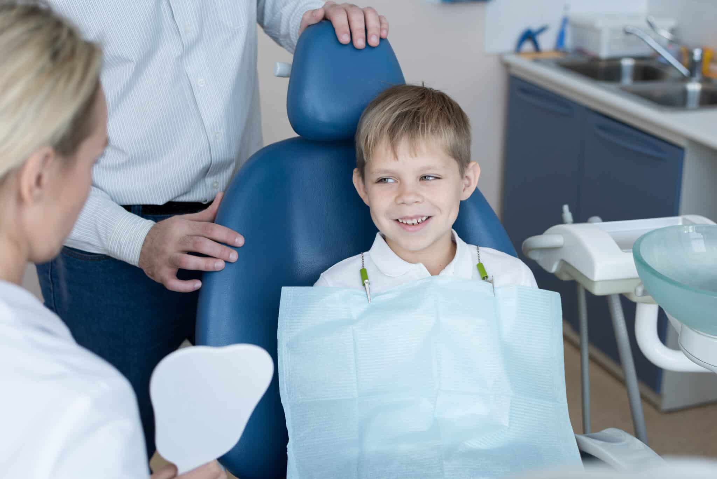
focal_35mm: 58
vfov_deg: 23.4
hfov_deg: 34.5
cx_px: 358
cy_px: 240
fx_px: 1156
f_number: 3.5
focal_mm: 58
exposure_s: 1/160
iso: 400
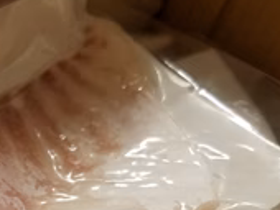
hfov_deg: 29.9
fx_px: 494
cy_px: 215
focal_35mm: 61
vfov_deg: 23.0
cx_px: 15
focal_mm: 4.2
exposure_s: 1/24
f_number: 1.7
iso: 160
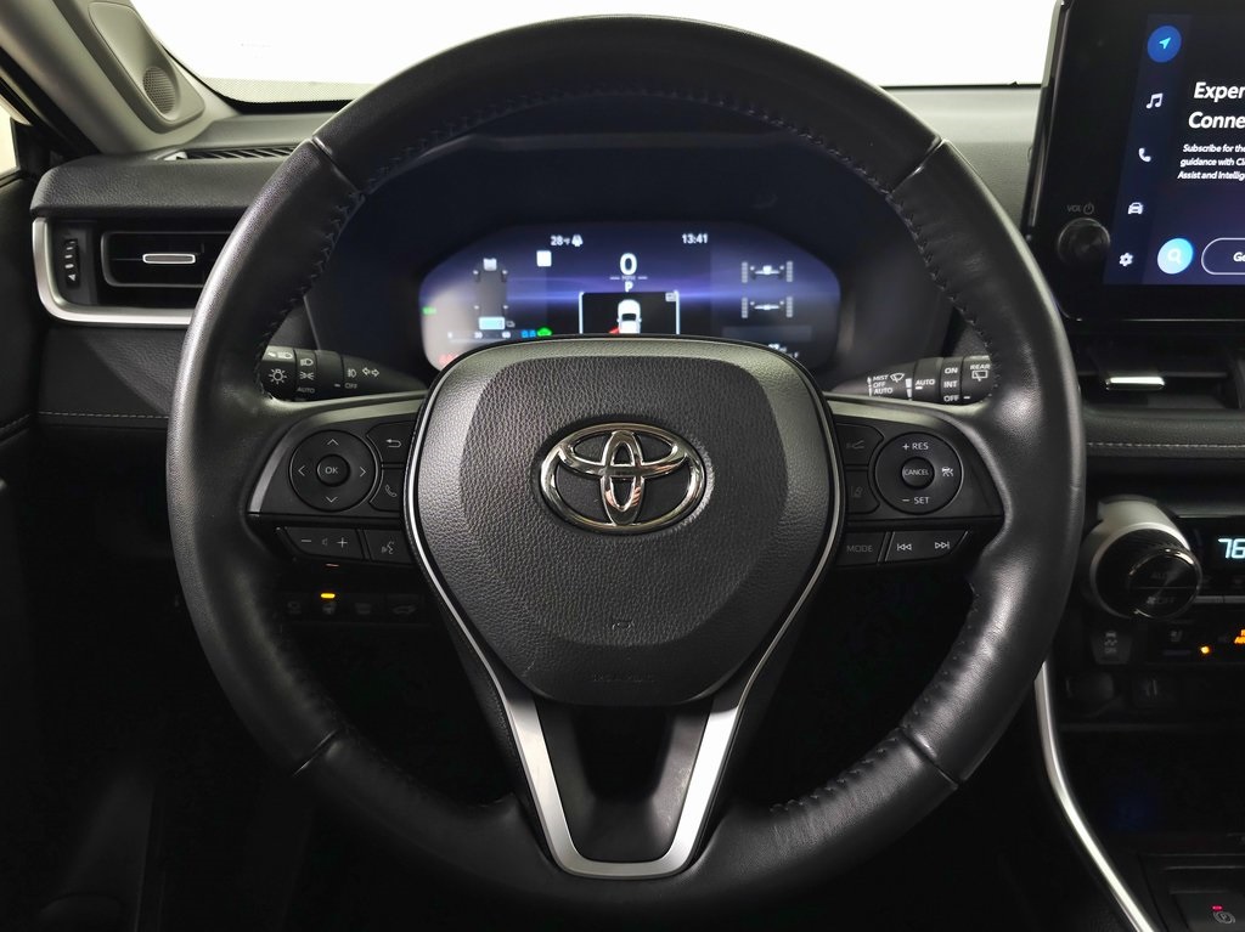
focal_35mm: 23
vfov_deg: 58.8
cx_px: 622
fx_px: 827
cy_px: 466
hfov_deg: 74.0
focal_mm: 6.3
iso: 160
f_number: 1.7
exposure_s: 1/60
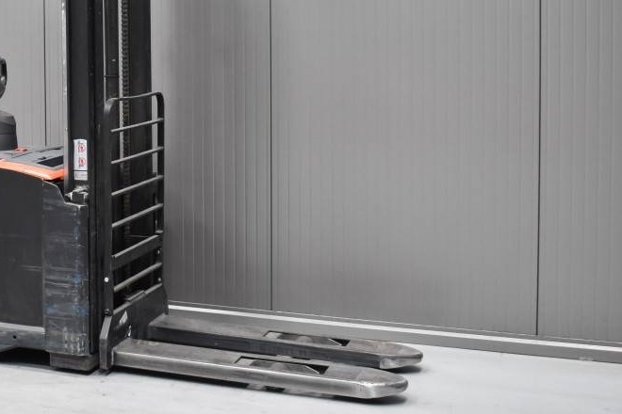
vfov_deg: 22.3
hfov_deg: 32.4
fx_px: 1037
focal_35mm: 60
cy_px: 75
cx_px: 117
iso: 1600
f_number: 5
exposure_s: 1/50
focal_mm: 22
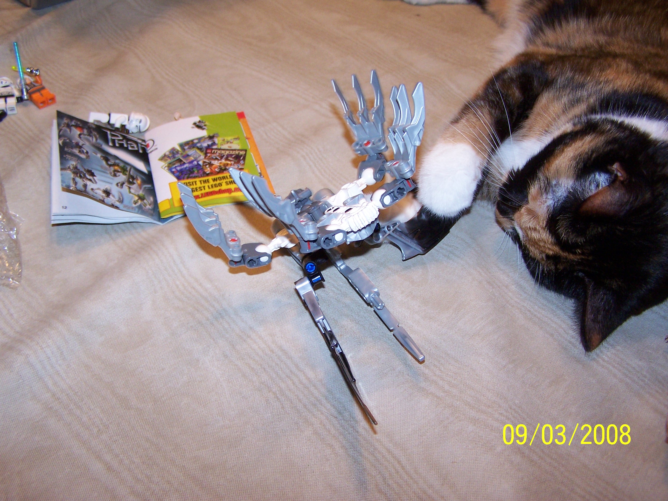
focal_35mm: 38
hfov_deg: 49.0
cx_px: 334
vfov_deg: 37.7
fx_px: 733
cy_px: 250
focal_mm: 6.3
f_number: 2.8
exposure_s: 1/60
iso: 140
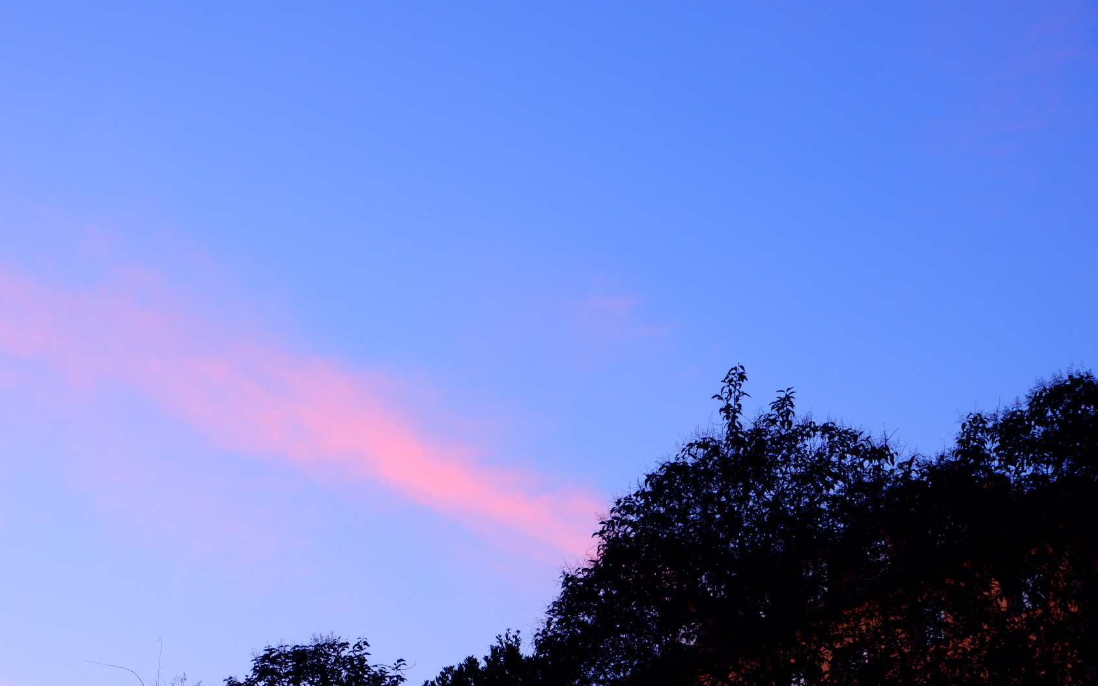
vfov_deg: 17.9
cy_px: 383
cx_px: 520
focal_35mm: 73
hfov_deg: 28.2
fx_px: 2185
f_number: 5.6
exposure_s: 1/70
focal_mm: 45
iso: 500
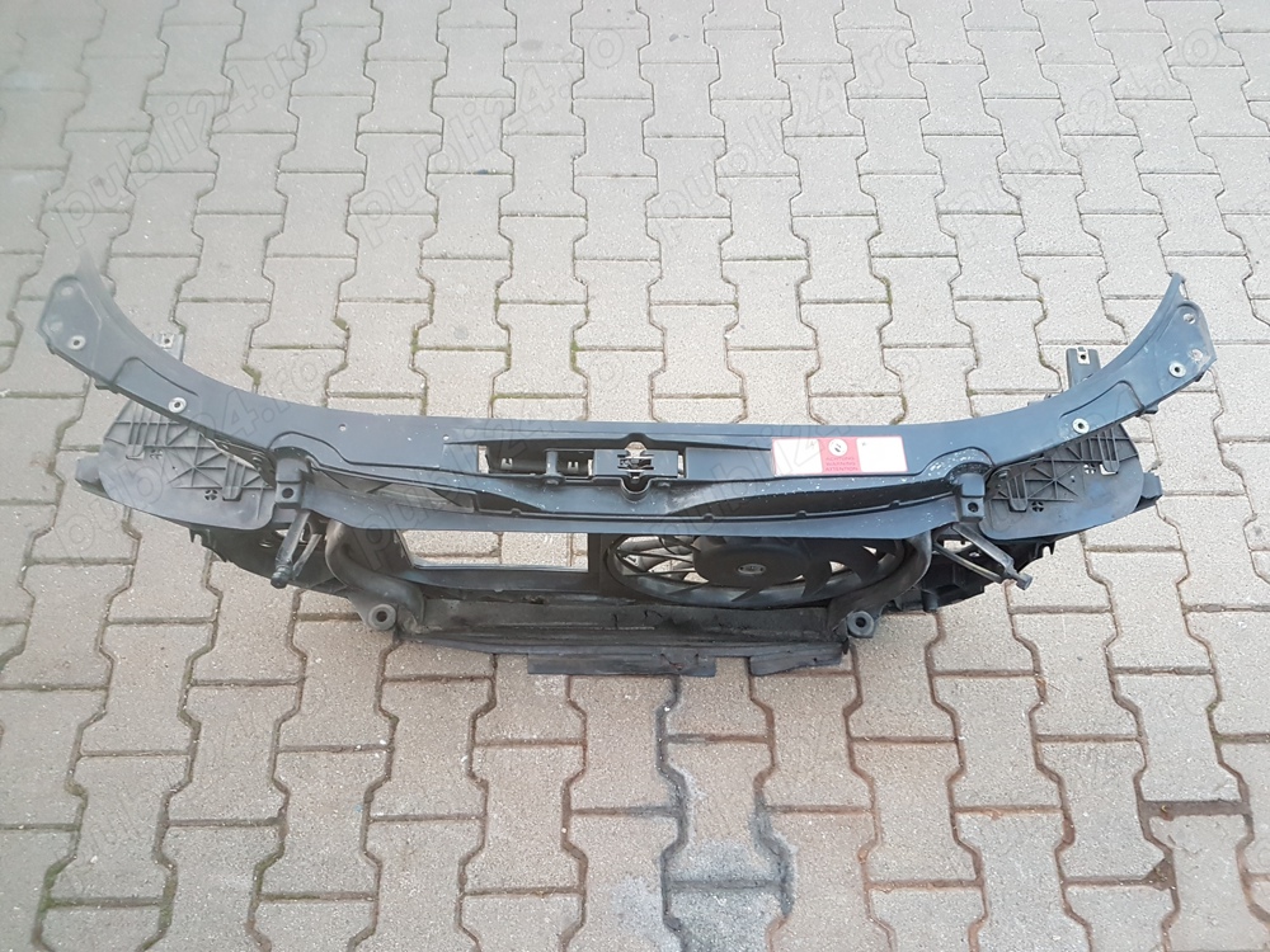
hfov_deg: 67.3
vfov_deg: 53.1
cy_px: 476
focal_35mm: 26
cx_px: 635
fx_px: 954
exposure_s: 1/13
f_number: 1.7
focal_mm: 4.2
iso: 200
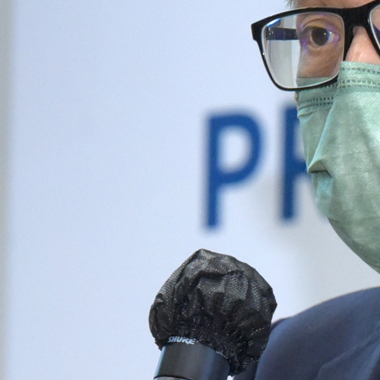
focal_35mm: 775
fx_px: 9625
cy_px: 264
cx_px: 682
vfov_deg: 2.3
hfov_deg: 2.3
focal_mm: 175
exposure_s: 1/200
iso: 4000
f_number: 6.3
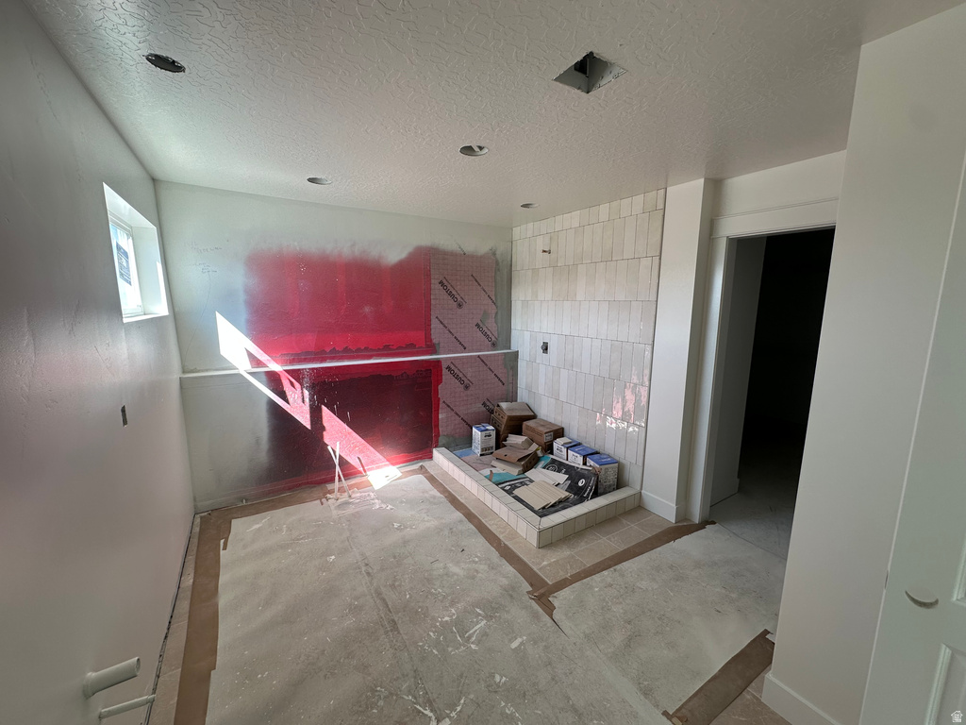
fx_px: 391
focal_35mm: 14
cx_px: 483
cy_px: 362
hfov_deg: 102.1
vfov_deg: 85.7
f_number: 2.2
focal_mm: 2.22
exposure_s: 1/99
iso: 50
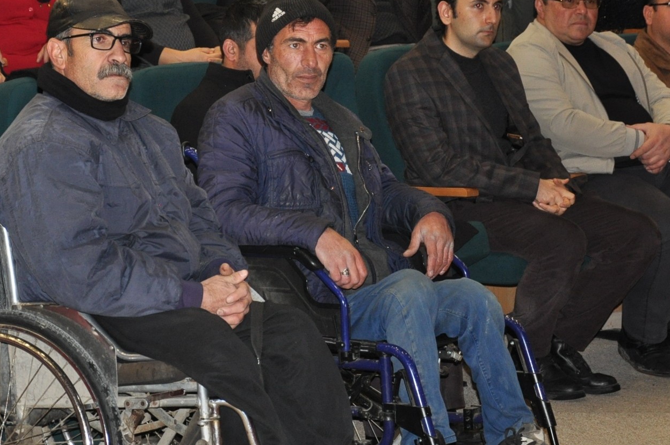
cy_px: 163
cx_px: 240
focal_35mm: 129
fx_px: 2398
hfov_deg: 15.9
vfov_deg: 10.6
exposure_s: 1/60
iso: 800
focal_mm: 50
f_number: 5
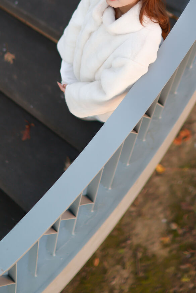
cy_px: 6
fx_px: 1405
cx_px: 131
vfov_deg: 11.8
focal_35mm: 172
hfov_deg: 8.0
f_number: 1.4
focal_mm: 85
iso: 125
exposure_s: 1/125
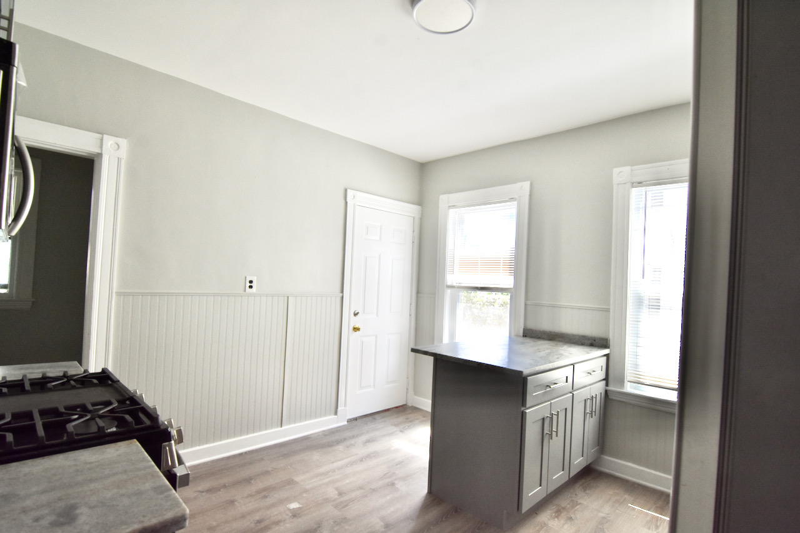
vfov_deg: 67.4
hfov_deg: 90.0
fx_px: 400
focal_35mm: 18
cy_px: 266
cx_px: 400
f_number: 6.3
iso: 800
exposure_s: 1/160
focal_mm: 12
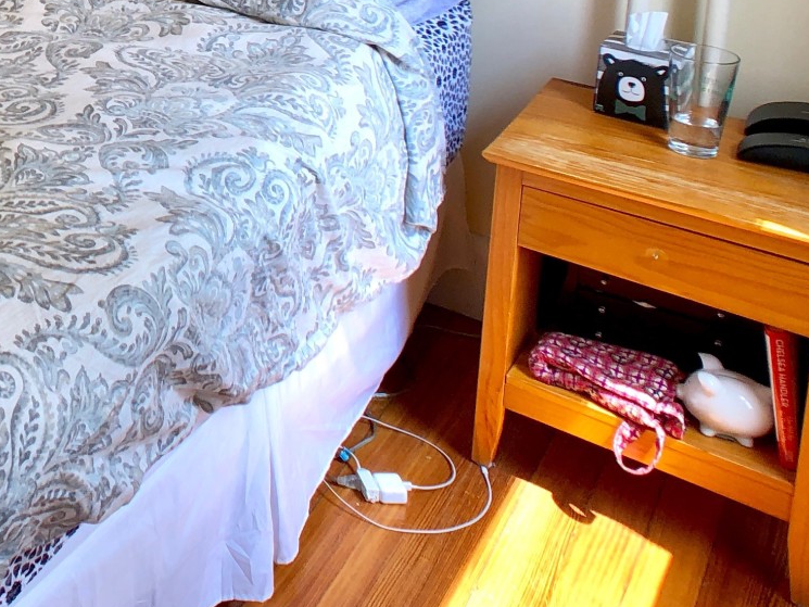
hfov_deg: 22.8
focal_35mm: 77
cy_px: -136
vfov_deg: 18.1
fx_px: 1800
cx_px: -219
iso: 20
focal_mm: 3.99
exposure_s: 1/60
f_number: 1.8
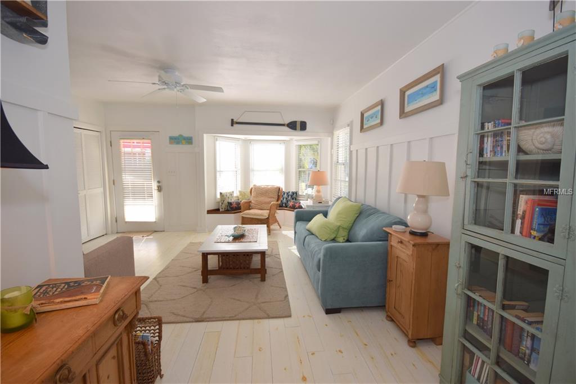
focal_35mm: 15
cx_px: 288
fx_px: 240
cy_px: 192
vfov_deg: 77.3
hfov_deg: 100.4
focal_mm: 10
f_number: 5.6
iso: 220
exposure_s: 1/125
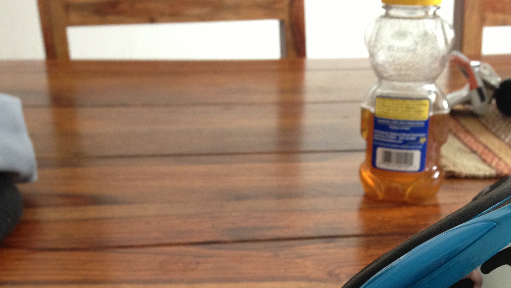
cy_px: 302
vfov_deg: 20.0
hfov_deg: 35.8
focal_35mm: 58
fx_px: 786
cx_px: 323
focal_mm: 4.13
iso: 200
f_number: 2.4
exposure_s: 1/20
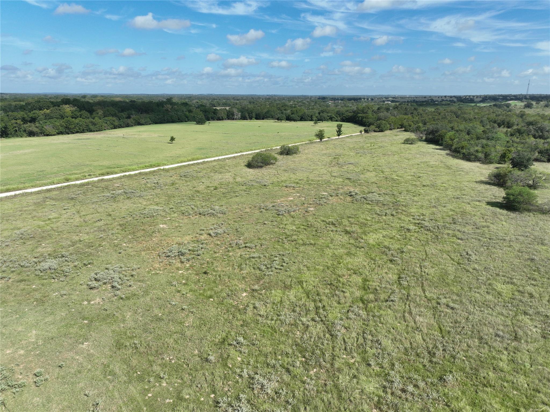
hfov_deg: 71.6
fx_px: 381
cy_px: 206
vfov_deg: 56.8
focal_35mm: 24
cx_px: 275
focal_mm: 12.29
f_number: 2.8
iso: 100
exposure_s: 1/1600
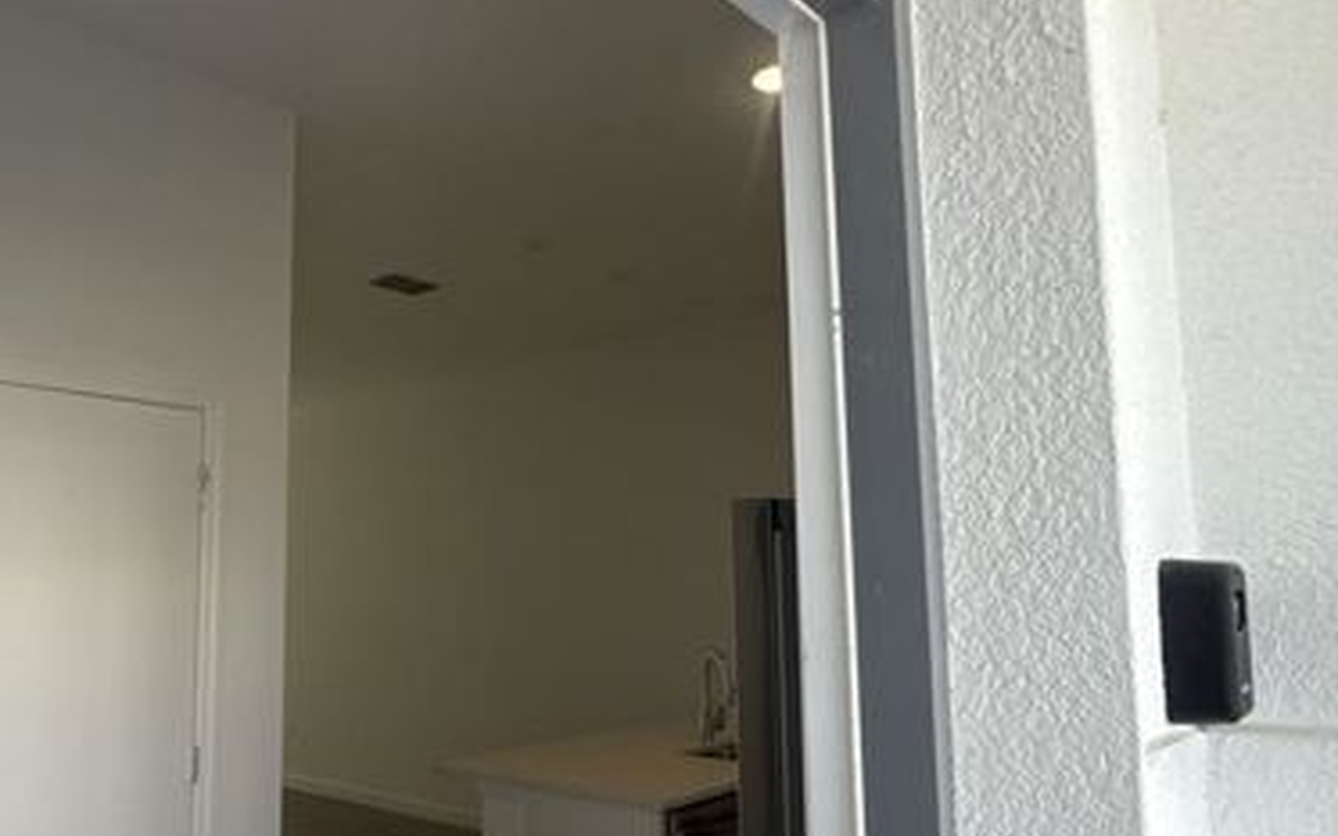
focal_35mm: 28
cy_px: 488
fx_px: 1021
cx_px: 515
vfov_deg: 44.4
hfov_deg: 65.6
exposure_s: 1/143
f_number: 2.2
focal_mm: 2.22
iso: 50
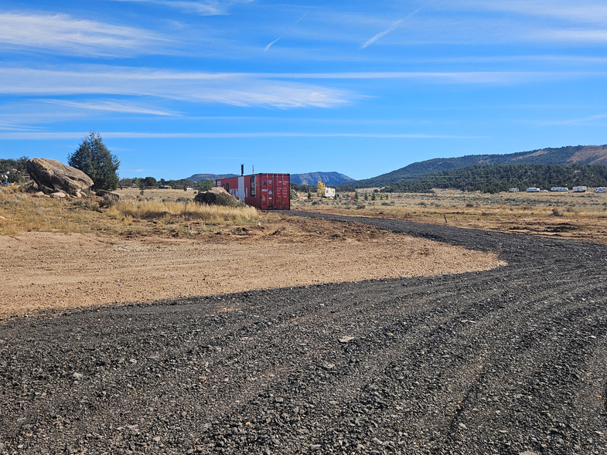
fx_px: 526
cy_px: 217
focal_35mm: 30
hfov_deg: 59.9
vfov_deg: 46.8
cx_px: 326
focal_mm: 5.4
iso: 25
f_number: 1.8
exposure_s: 1/2151
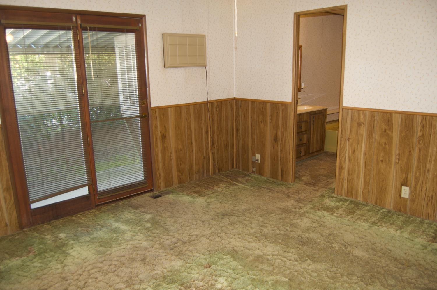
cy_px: 145
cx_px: 218
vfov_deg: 47.8
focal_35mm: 27
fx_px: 327
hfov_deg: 67.4
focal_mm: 18
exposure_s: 1/60
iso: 400
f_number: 3.5
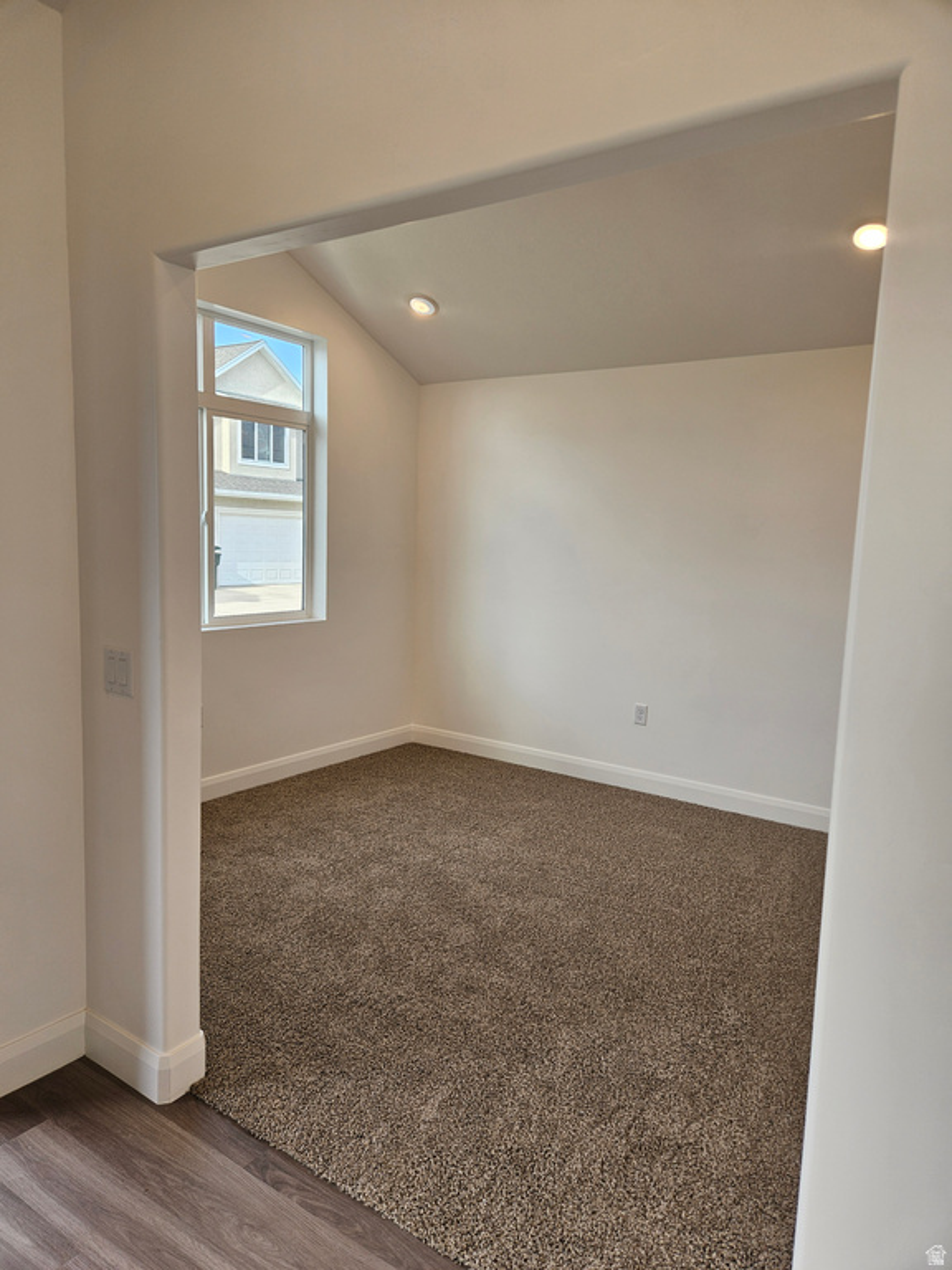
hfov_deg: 58.9
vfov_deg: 73.9
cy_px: 635
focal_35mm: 23
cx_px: 476
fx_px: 843
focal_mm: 5.4
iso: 32
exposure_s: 1/120
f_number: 1.8
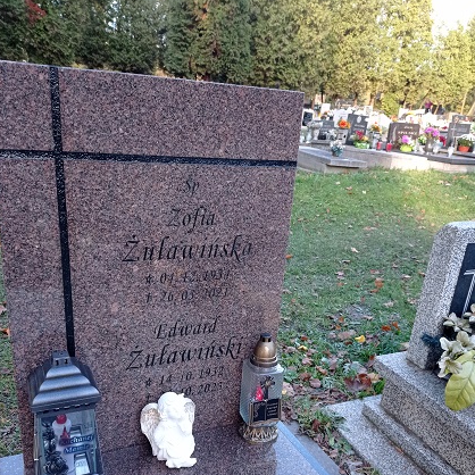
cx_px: 233
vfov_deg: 47.8
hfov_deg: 48.4
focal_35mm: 34
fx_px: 528
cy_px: 309
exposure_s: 1/100
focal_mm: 4.74
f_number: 1.79
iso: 100
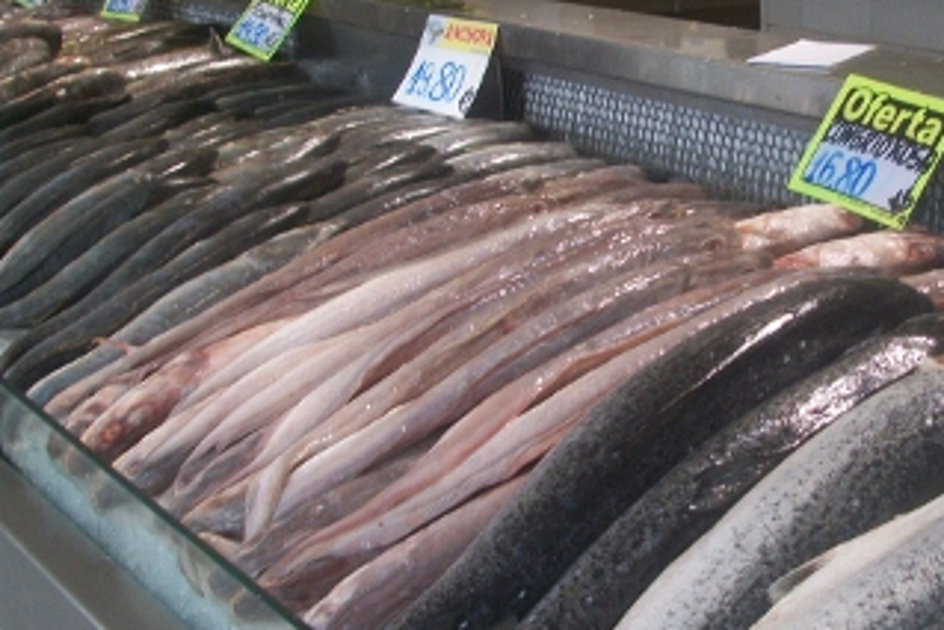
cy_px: 213
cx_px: 746
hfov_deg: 27.2
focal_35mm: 73
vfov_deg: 18.6
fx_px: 1915
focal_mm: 6.3
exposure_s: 1/80
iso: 80
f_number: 3.1
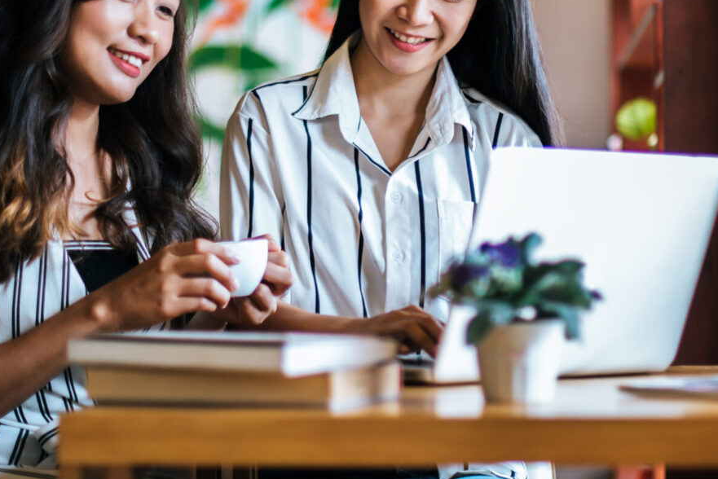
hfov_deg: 18.7
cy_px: 126
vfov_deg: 12.5
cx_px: 438
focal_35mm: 109
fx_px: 2175
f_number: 1.4
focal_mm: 50
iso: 500
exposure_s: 1/400
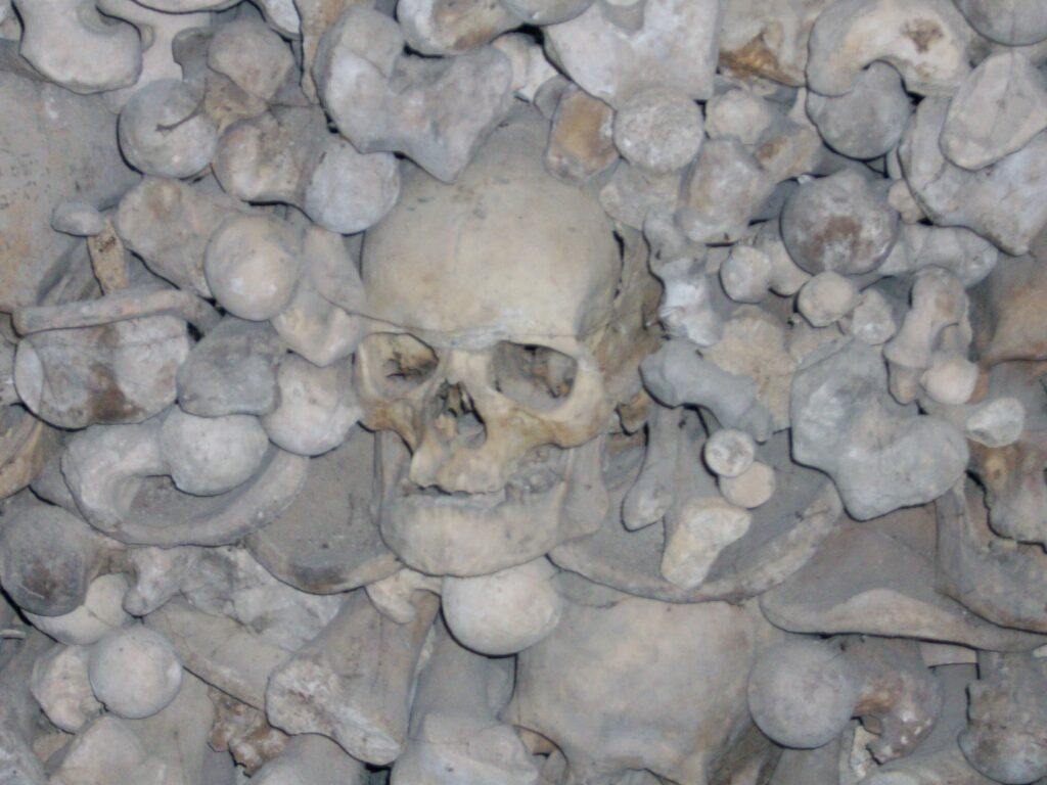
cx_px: 524
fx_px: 3085
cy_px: 392
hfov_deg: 19.3
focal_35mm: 102
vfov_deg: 14.5
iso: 160
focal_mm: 17.1
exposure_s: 1/90.1
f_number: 5.1
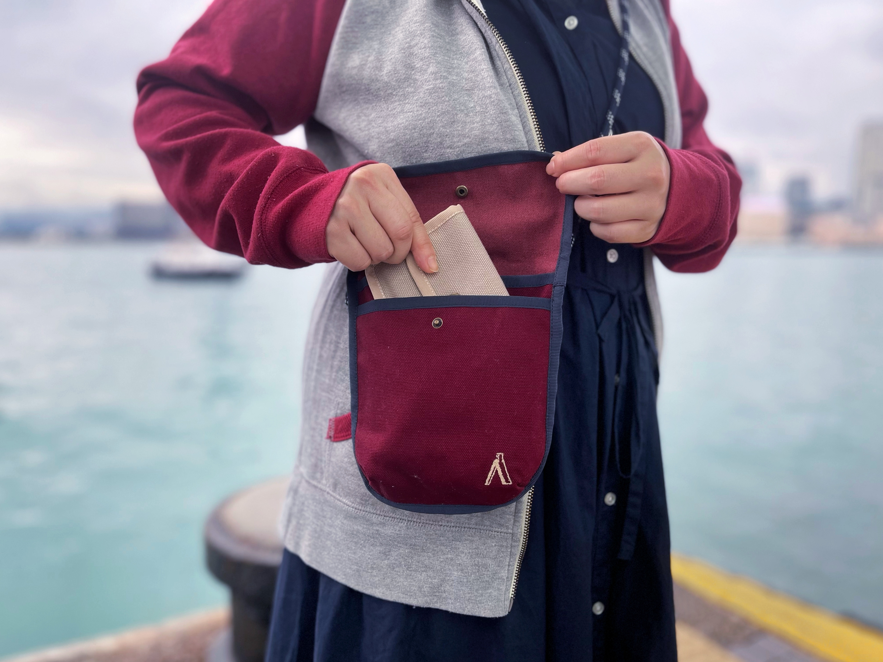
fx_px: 663
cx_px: 442
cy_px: 331
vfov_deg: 53.1
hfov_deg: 67.3
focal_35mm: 26
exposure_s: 1/548
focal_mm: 5.1
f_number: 1.6
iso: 50
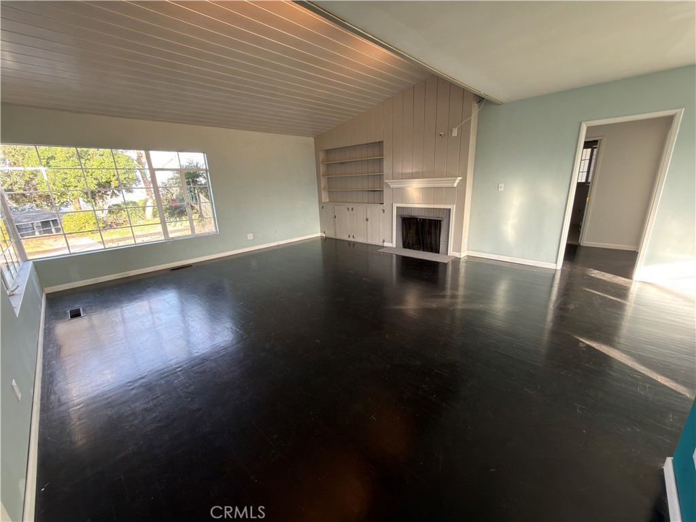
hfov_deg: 102.1
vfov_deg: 85.7
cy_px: 261
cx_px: 348
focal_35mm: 14
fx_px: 281
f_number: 2.2
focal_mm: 2.22
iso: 50
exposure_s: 1/46
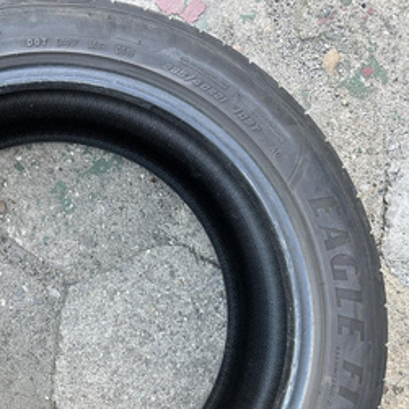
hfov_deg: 41.3
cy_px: 262
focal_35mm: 38
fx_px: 508
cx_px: 62
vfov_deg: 43.4
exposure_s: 1/121
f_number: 1.78
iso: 100
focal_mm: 6.86
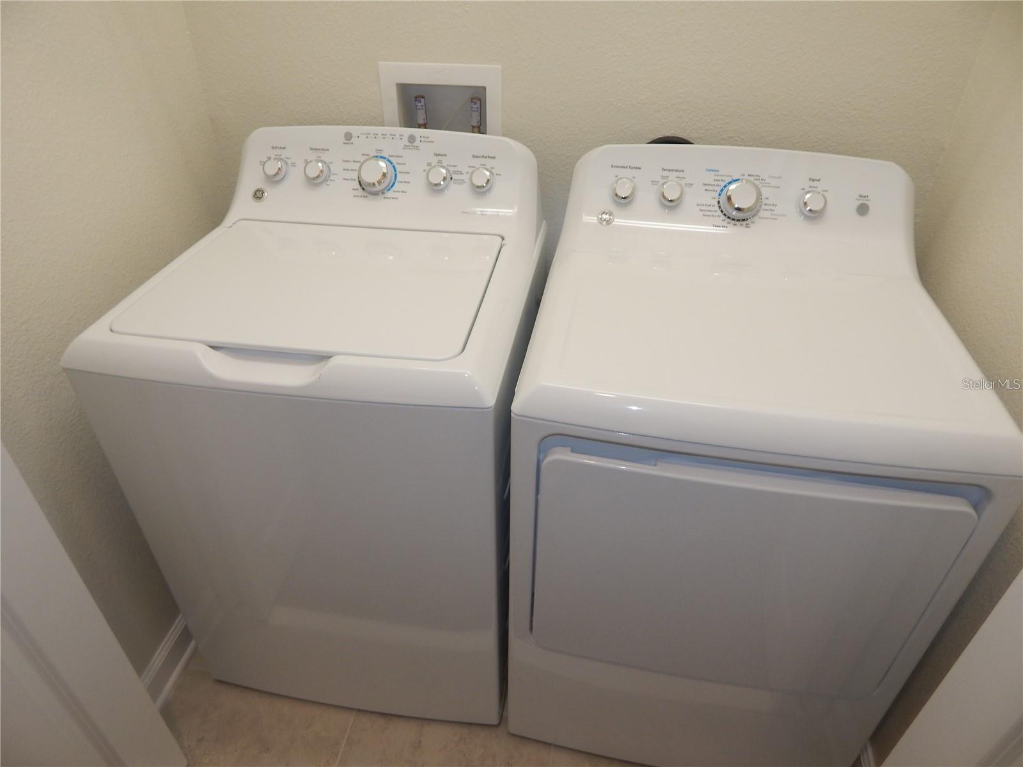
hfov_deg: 76.4
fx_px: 650
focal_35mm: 22
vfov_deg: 61.1
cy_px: 384
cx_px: 512
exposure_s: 1/50
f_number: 3
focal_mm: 4
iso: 125
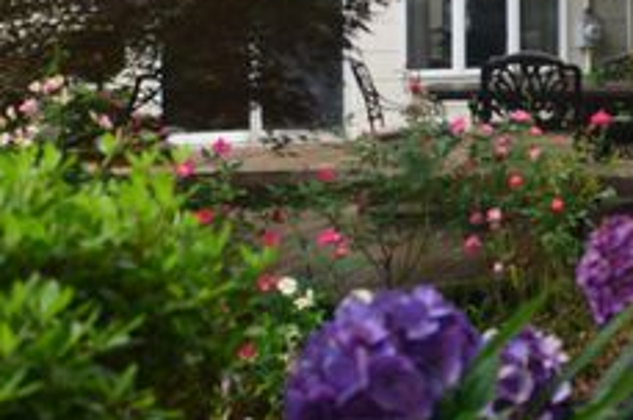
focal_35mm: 59
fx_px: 1036
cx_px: 558
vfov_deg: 22.5
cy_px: 65
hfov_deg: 32.4
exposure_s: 1/40
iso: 400
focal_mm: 18
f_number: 7.1
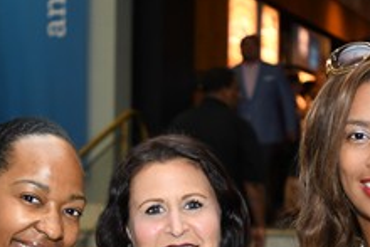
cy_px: 270
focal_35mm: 131
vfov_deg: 10.3
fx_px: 1350
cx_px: 161
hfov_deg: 15.6
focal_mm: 35
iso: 800
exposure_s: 1/100
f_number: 2.8
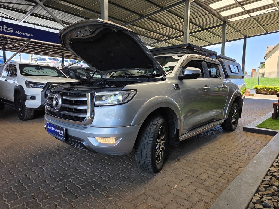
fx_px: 185
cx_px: 140
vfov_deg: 58.9
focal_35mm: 23
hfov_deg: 73.9
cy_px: 104
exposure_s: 1/359
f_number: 1.7
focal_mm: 6.25
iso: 32
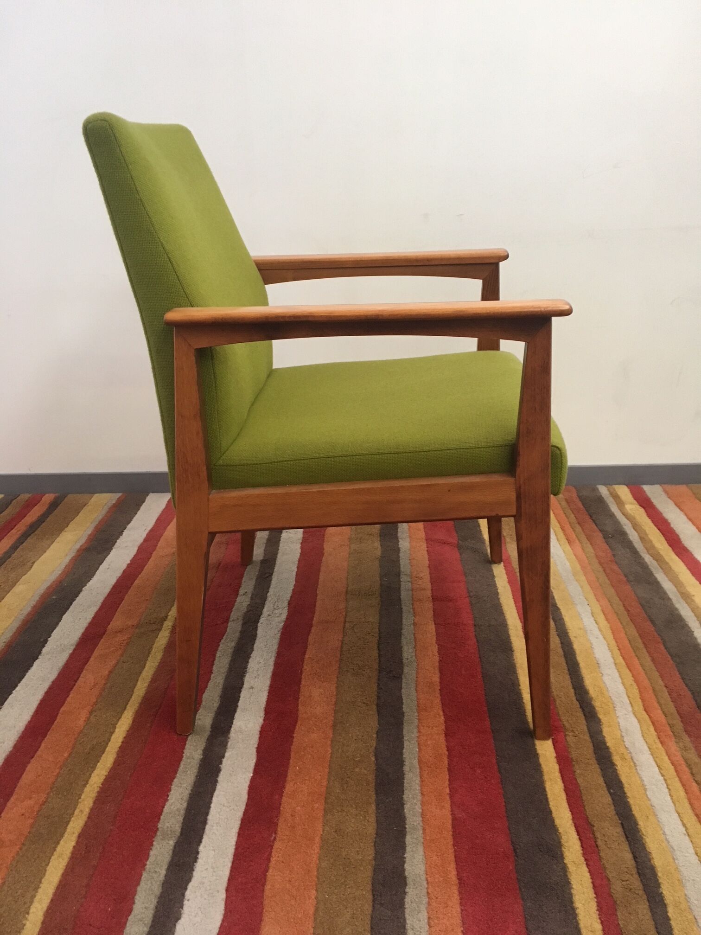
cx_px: 350
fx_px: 783
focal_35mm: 29
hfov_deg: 48.2
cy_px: 468
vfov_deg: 61.7
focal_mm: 4.15
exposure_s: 1/33
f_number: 2.2
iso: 160
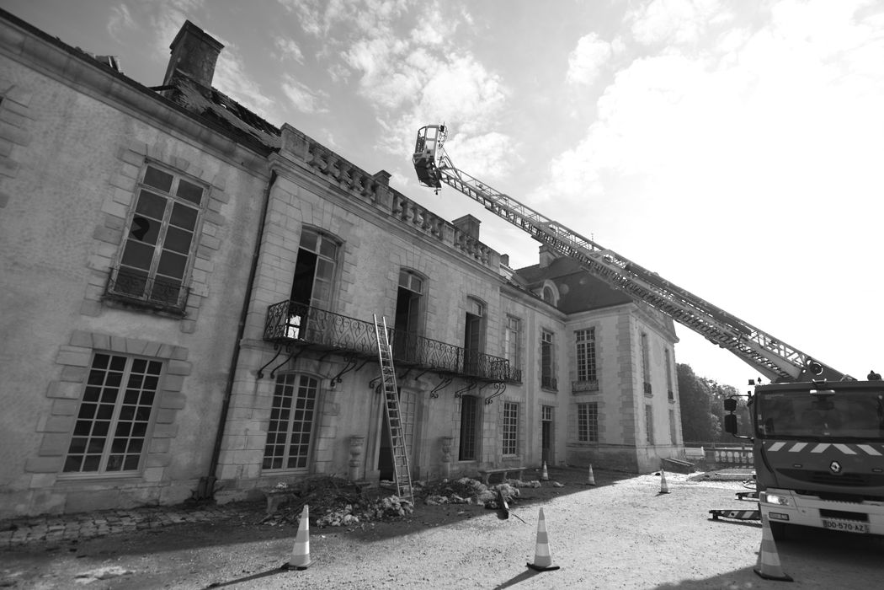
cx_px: 442
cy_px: 295
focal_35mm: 14
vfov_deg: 81.2
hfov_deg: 104.3
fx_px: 344
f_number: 3.2
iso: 64
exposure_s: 1/1000
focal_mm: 14
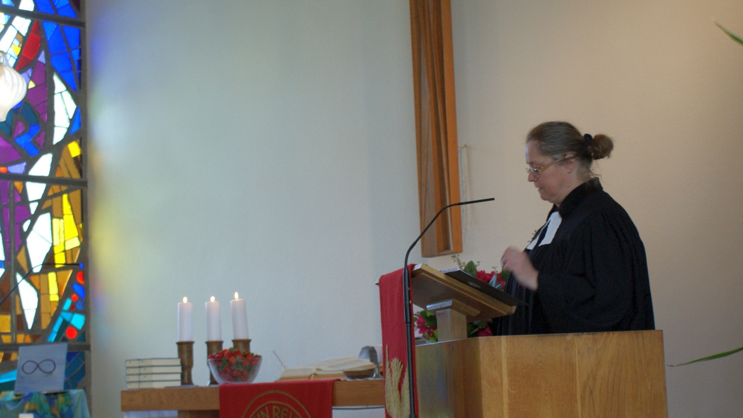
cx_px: 393
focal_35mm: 67
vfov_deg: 18.1
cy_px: 274
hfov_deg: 31.6
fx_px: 1313
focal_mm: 35
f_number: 5.6
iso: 400
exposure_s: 1/40
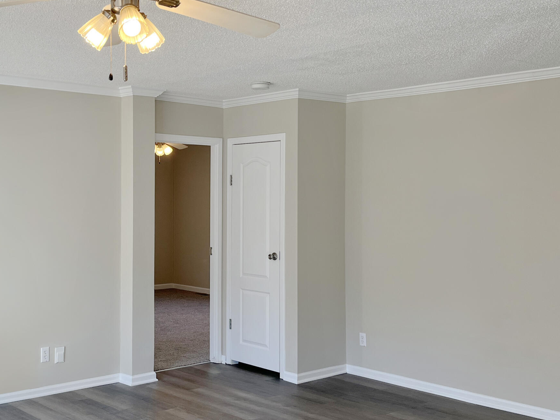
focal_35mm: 45
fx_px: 728
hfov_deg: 41.5
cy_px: 203
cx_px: 184
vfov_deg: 32.2
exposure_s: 1/153
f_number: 1.6
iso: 40
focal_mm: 5.1
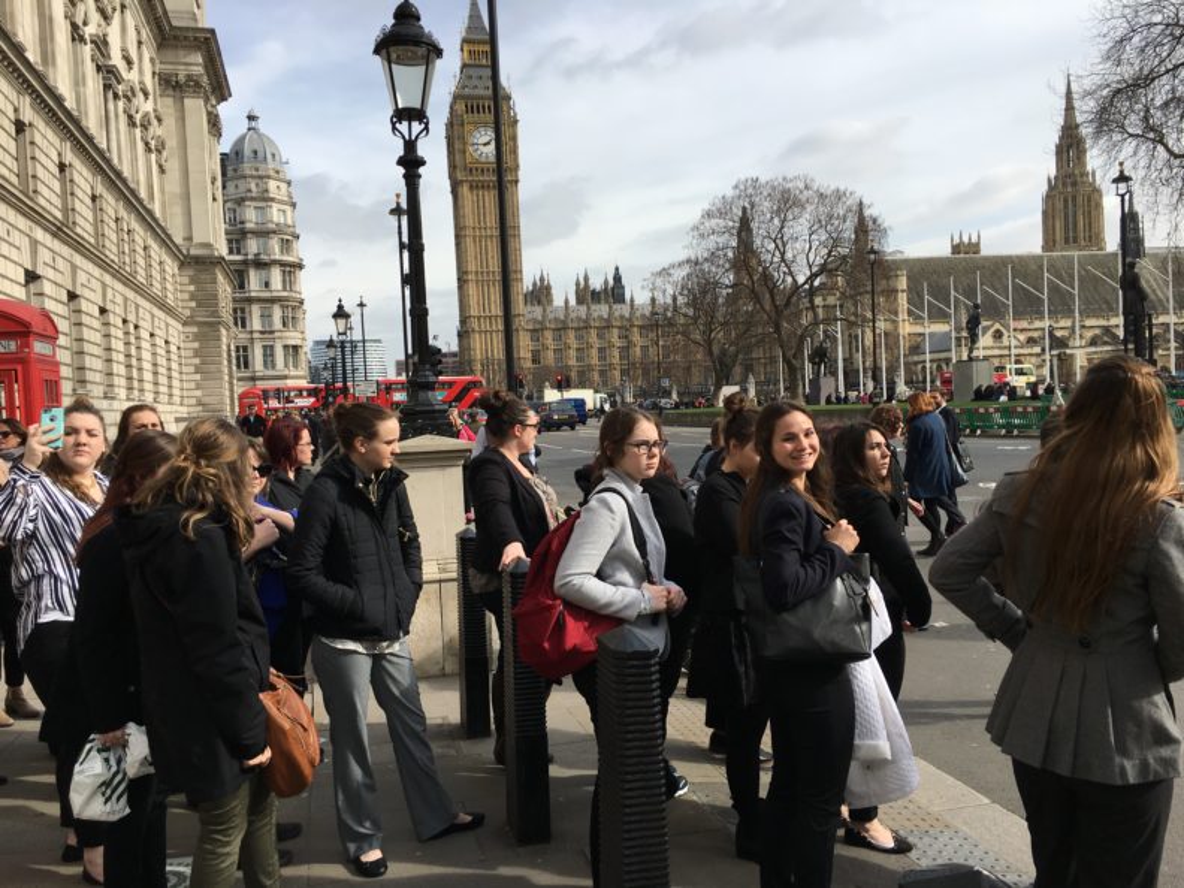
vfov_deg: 48.2
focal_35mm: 29
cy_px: 444
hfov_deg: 61.7
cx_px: 592
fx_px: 992
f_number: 2.2
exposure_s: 1/1304
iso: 25
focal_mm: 4.15
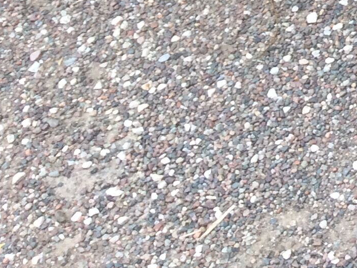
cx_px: 770
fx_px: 1382
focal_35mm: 134
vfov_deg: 9.9
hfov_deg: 12.5
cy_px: -349
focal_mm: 4.15
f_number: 2.2
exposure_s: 1/50
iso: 40
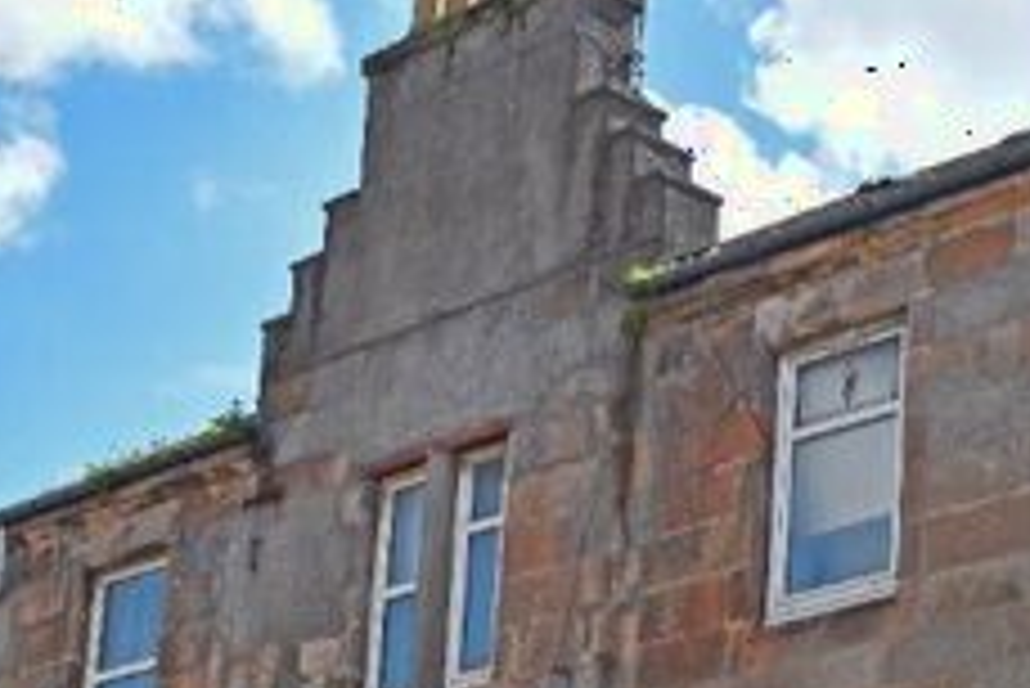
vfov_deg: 12.9
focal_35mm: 101
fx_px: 2891
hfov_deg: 19.8
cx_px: 927
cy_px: 1010
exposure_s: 1/1250
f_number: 5.6
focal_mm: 22
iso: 400
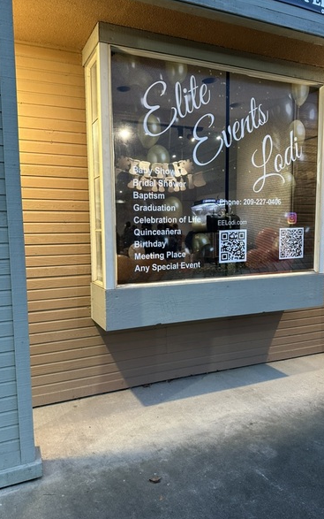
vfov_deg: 70.4
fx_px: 367
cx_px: 146
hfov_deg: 47.5
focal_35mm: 26
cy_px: 263
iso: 250
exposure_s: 1/60
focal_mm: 6.86
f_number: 1.78
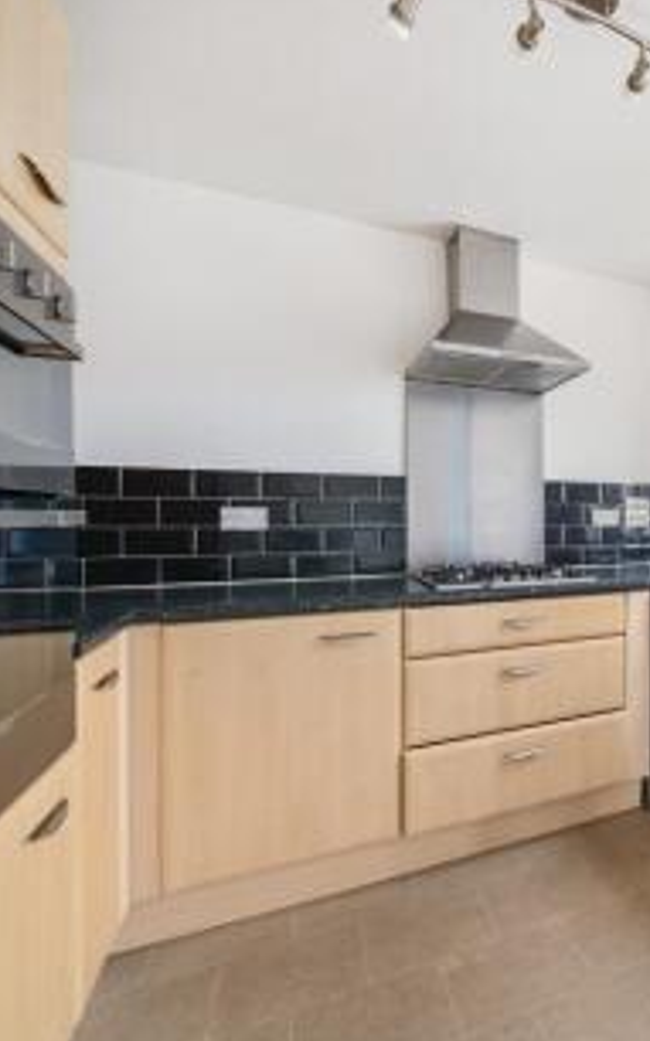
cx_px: 606
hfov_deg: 53.0
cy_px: 526
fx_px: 539
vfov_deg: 88.0
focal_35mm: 19
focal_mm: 12
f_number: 8
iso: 100
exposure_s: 1/2
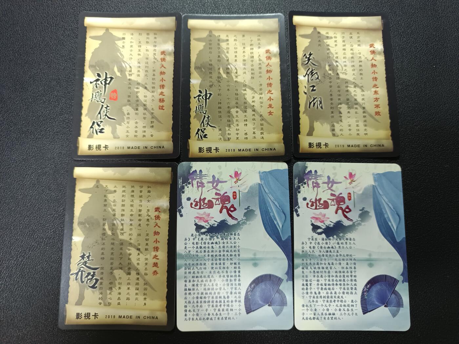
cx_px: 230
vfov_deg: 56.8
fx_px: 318
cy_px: 172
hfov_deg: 71.6
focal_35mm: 24
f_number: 1.7
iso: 1095
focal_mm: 5.31
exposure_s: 1/50
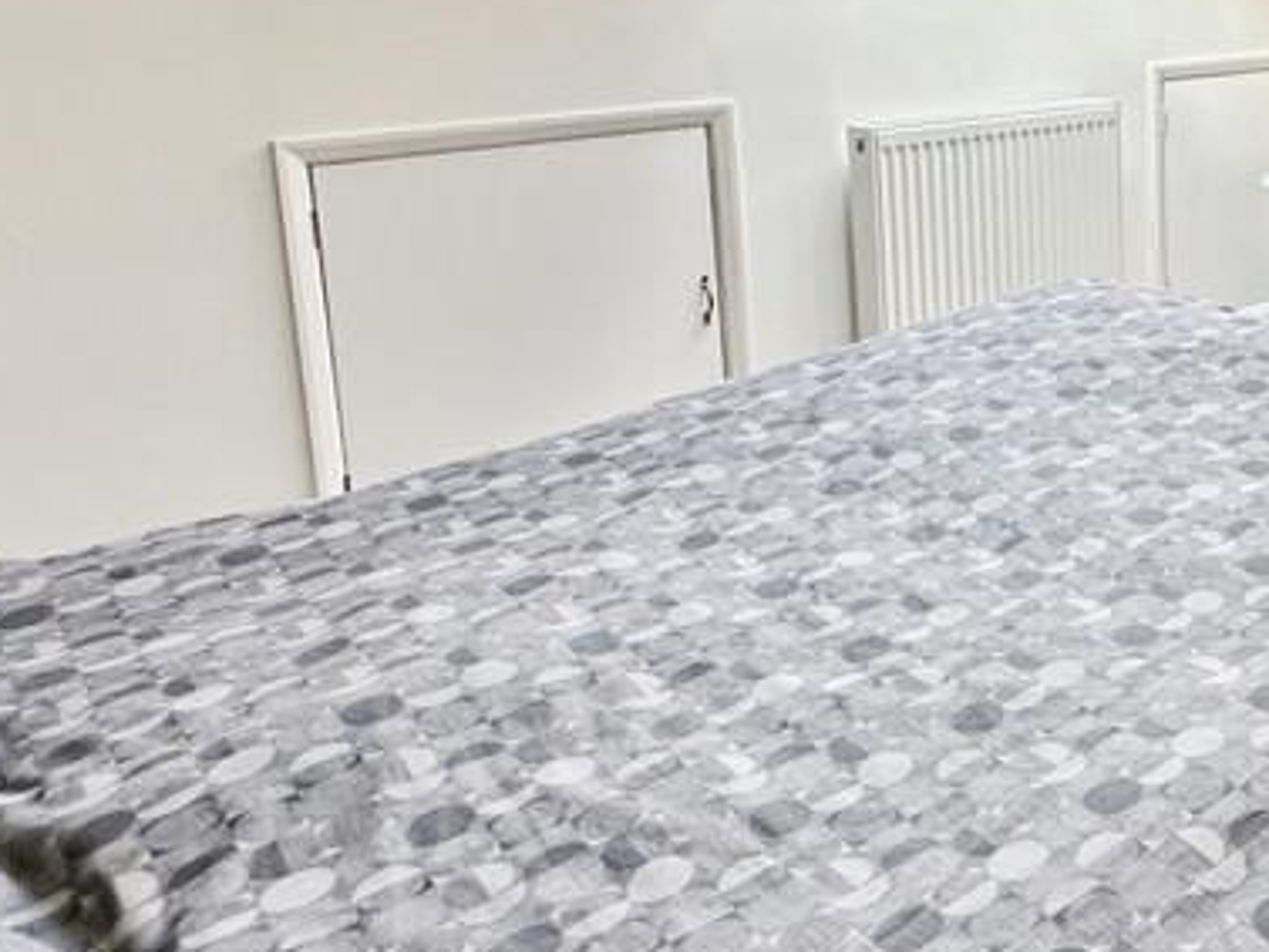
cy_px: 168
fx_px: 1393
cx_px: 1245
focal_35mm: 38
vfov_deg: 36.3
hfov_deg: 42.8
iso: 160
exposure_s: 1/99
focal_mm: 2.22
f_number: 2.2
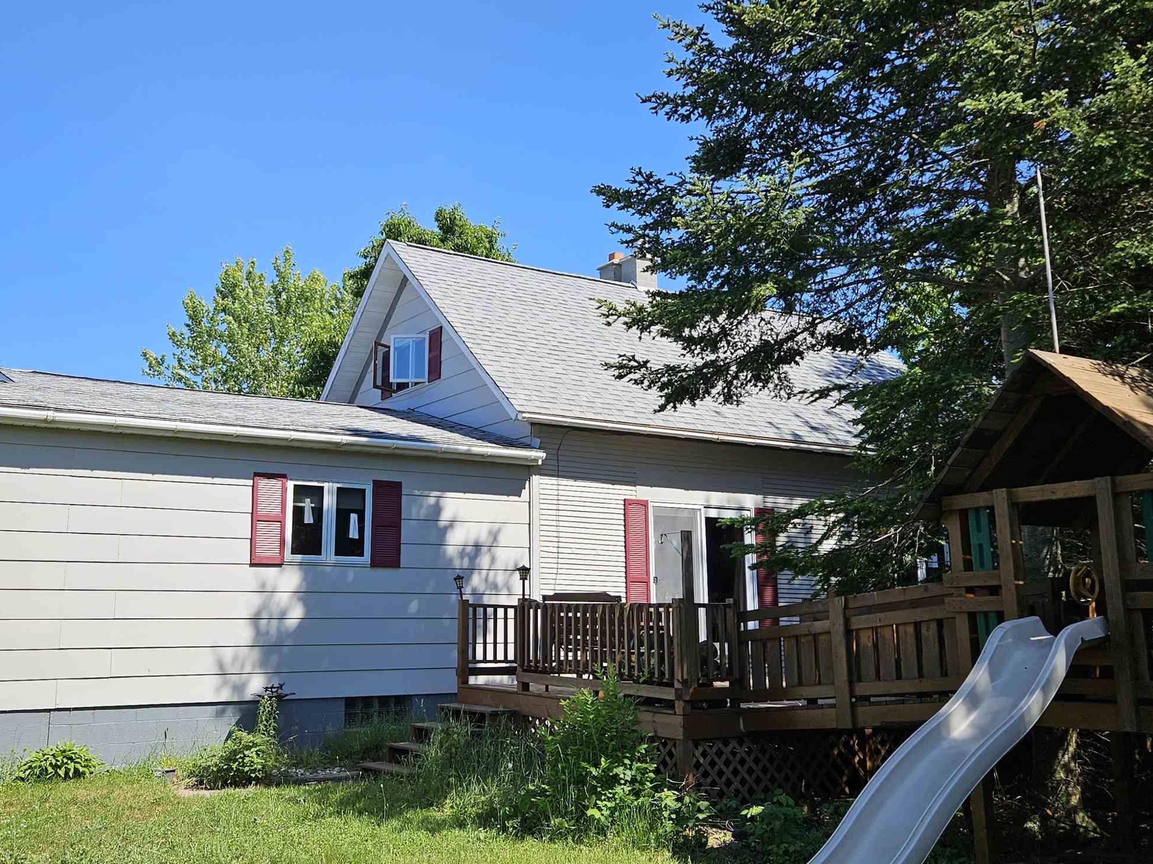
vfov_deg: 39.6
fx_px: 1199
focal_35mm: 36
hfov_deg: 51.3
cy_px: 394
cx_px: 519
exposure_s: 1/1361
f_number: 1.8
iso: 25
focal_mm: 5.4
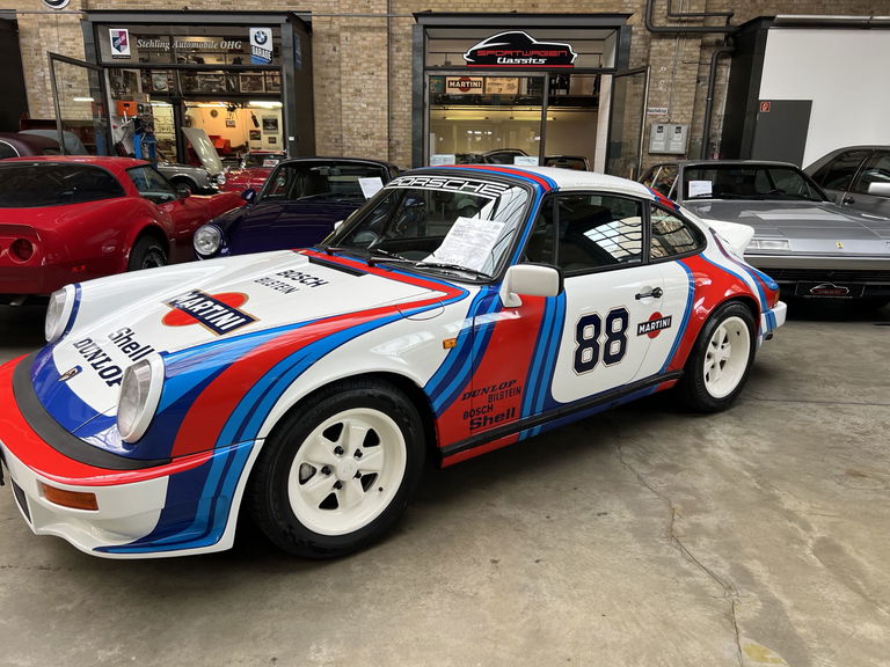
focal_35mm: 26
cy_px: 334
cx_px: 445
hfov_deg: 67.3
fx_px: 668
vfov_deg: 53.1
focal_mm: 5.7
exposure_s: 1/121
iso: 125
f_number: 1.5
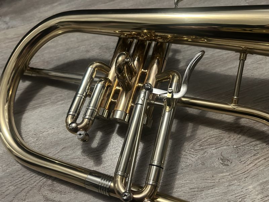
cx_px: 134
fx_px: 202
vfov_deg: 53.1
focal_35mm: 26
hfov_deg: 67.3
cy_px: 101
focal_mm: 5.7
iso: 400
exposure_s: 1/33
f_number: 1.5
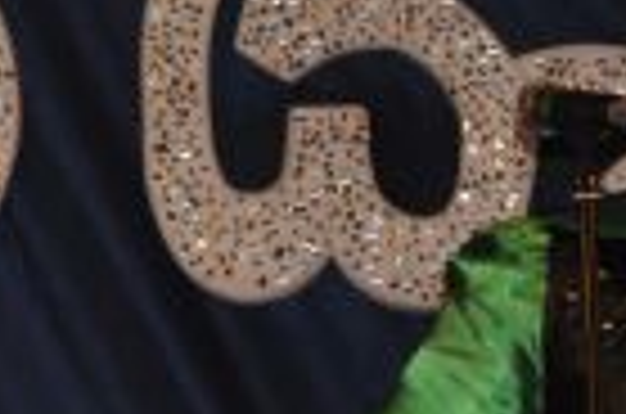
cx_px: -644
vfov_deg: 2.2
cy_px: -90
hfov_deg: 3.2
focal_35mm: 633
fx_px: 10982
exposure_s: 1/60
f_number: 5.6
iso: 800
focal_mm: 98
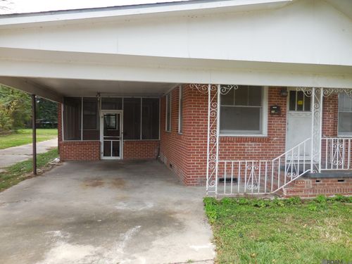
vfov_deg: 54.9
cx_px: 176
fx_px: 254
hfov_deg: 69.4
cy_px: 132
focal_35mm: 25
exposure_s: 1/250
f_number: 3.3
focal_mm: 4.5
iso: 125
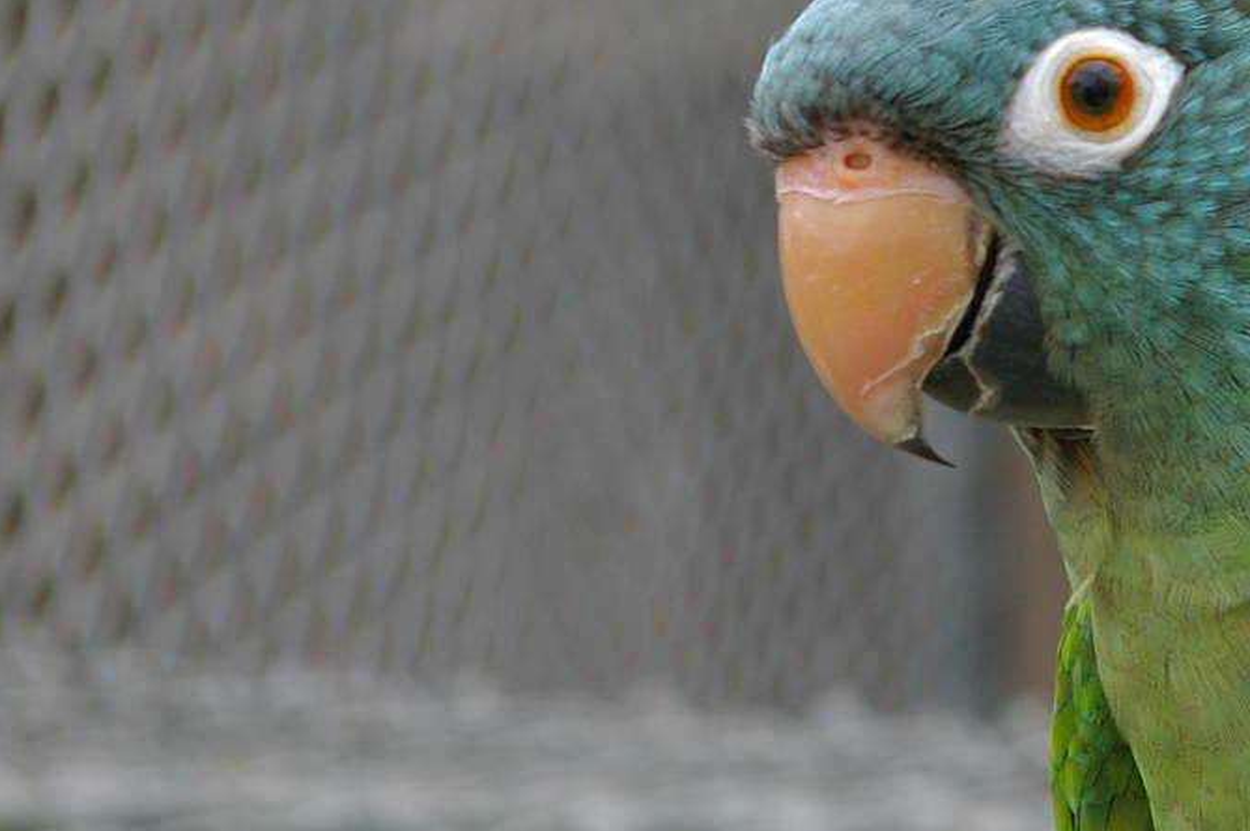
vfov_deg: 7.0
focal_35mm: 197
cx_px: 1282
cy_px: 301
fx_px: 6842
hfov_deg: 10.3
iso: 400
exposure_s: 1/250
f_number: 8
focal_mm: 55
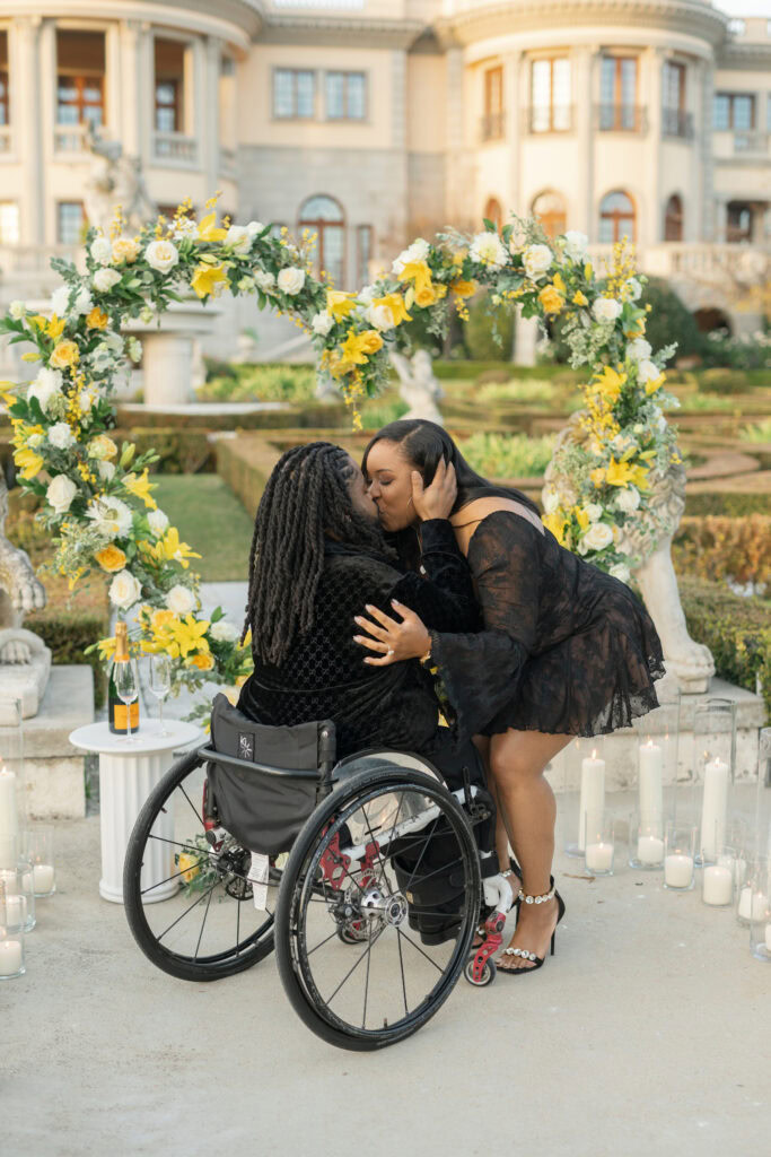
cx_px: 386
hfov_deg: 27.0
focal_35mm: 50
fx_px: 1606
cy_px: 578
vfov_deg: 39.6
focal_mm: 50
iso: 100
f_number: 2.2
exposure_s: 1/200
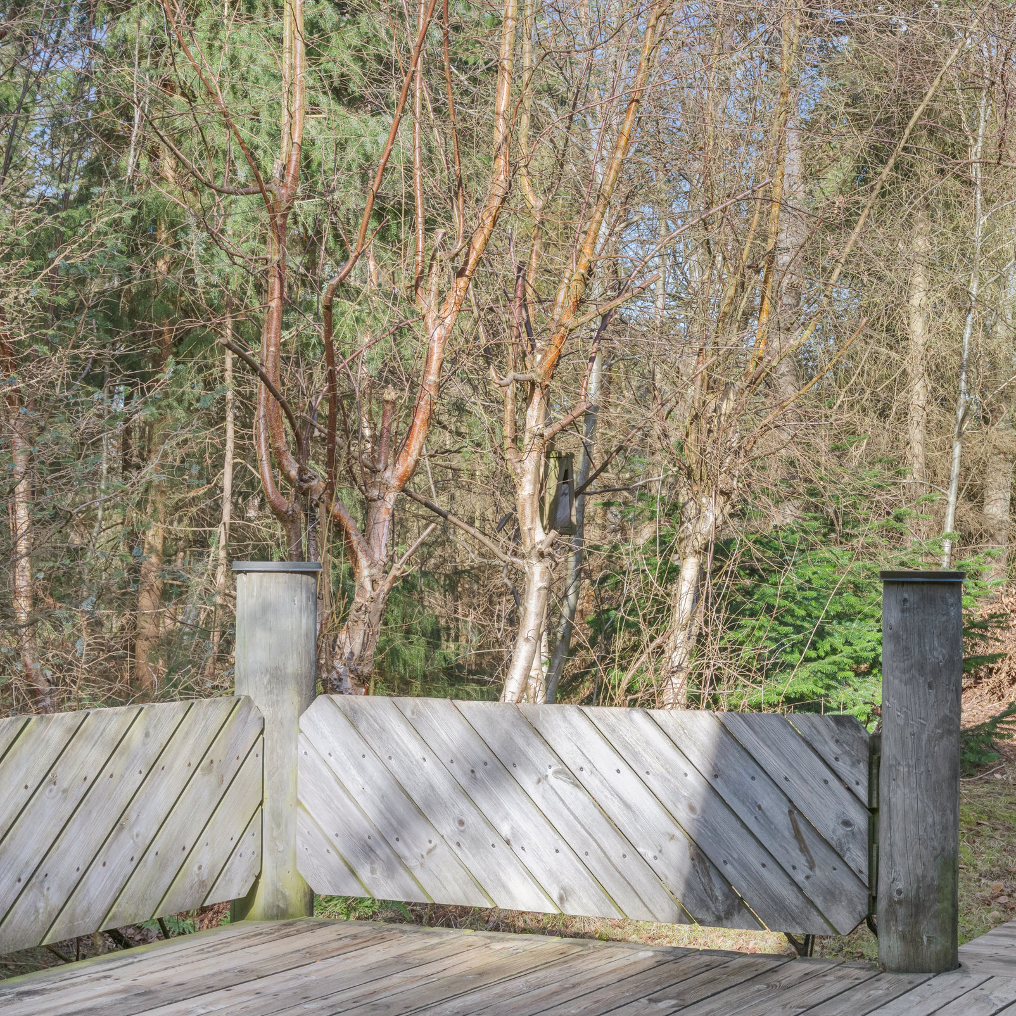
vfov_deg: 27.7
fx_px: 2059
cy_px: 538
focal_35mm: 62
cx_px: 911
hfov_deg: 26.8
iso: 400
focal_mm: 39
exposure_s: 1/250
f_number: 8
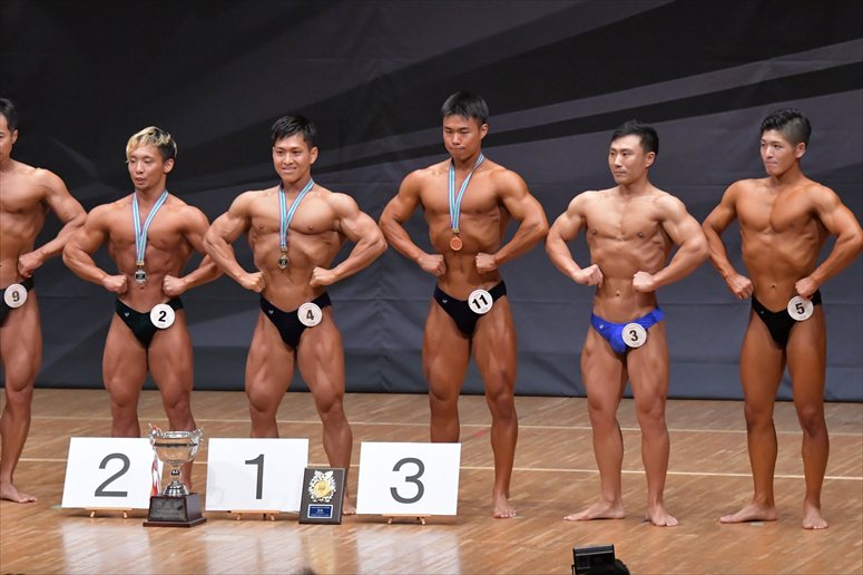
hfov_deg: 9.2
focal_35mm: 225
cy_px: 288
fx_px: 5391
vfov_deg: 6.1
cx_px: 432
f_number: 5.6
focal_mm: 150
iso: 6400
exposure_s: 1/400
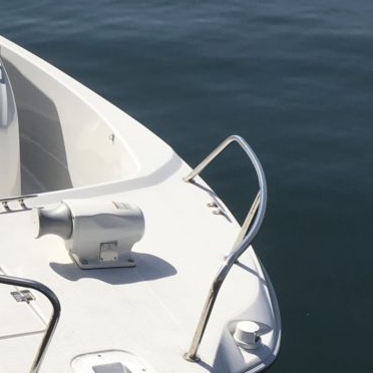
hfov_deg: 17.5
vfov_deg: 18.3
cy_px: 84
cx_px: -87
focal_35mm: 94
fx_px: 1146
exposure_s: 1/2959
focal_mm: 4.15
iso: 25
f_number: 2.2
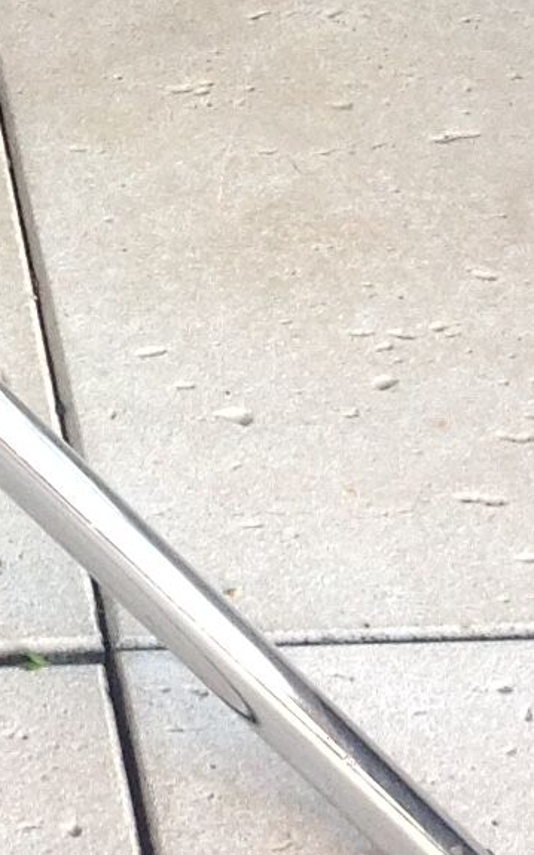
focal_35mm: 167
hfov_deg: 7.6
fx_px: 3892
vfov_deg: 12.3
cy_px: -171
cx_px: -388
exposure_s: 1/60
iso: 64
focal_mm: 4.28
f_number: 2.4
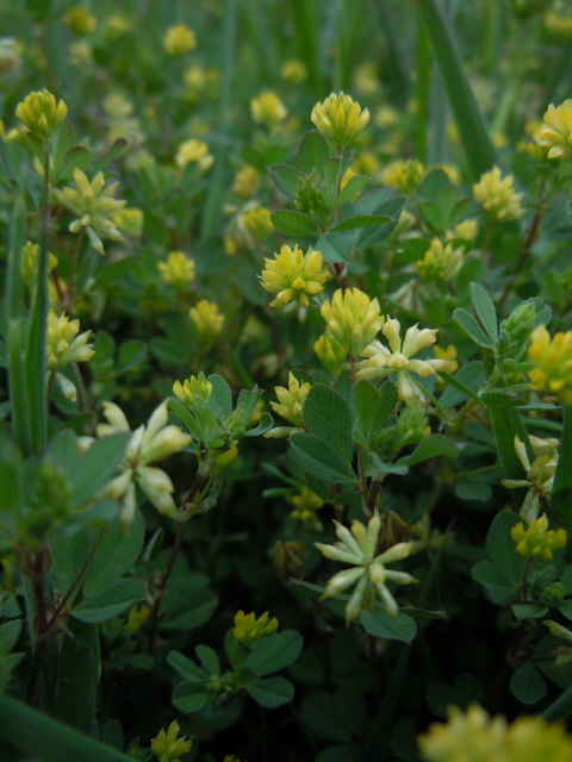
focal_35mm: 30
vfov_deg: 60.0
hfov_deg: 46.8
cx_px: 286
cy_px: 381
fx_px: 661
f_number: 3.5
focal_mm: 5.4
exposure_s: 1/320
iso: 100
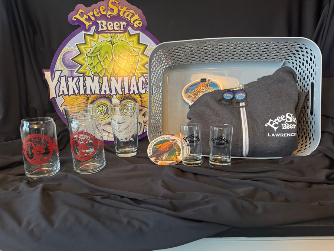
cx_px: 167
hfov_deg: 71.6
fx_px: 232
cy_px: 126
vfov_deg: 56.8
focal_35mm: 24
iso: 640
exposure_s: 1/40
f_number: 1.78
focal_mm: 6.76
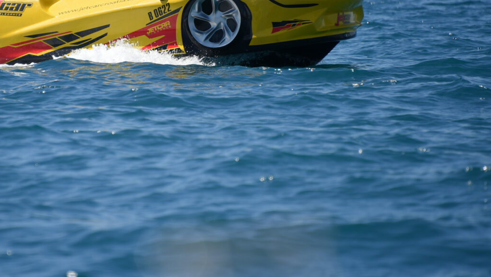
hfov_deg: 4.4
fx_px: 6355
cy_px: 36
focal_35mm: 488
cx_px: 158
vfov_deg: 2.5
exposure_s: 1/1250
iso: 250
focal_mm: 300
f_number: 5.6
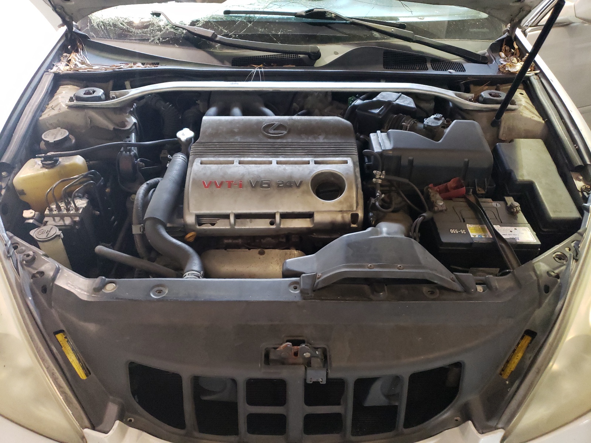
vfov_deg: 53.1
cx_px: 296
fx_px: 444
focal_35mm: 26
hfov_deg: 67.3
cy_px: 222
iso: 359
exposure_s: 1/60.2
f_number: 1.5
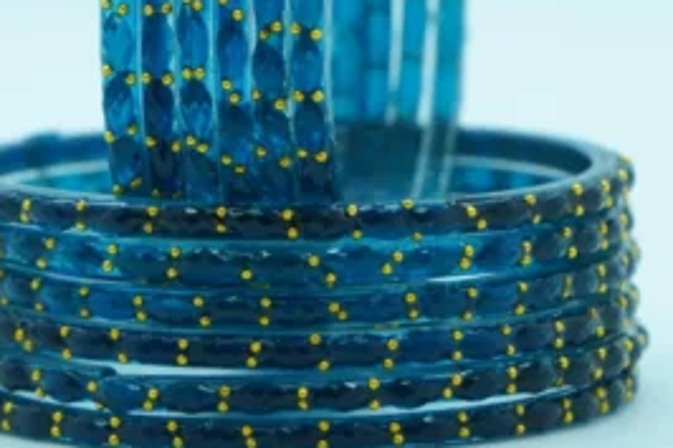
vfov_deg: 5.8
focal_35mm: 237
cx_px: 304
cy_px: -10
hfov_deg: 8.7
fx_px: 4428
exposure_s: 1/250
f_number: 6.3
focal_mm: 70
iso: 640
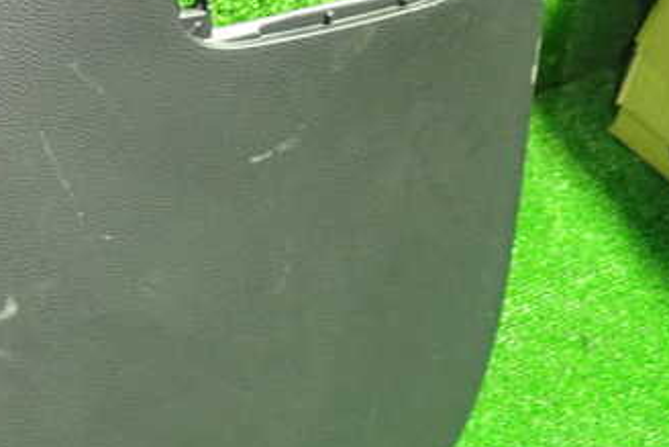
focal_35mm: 57
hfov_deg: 34.0
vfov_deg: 23.3
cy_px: 67
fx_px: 1060
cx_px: 131
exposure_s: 1/25
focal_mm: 5.4
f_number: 2.3
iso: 800
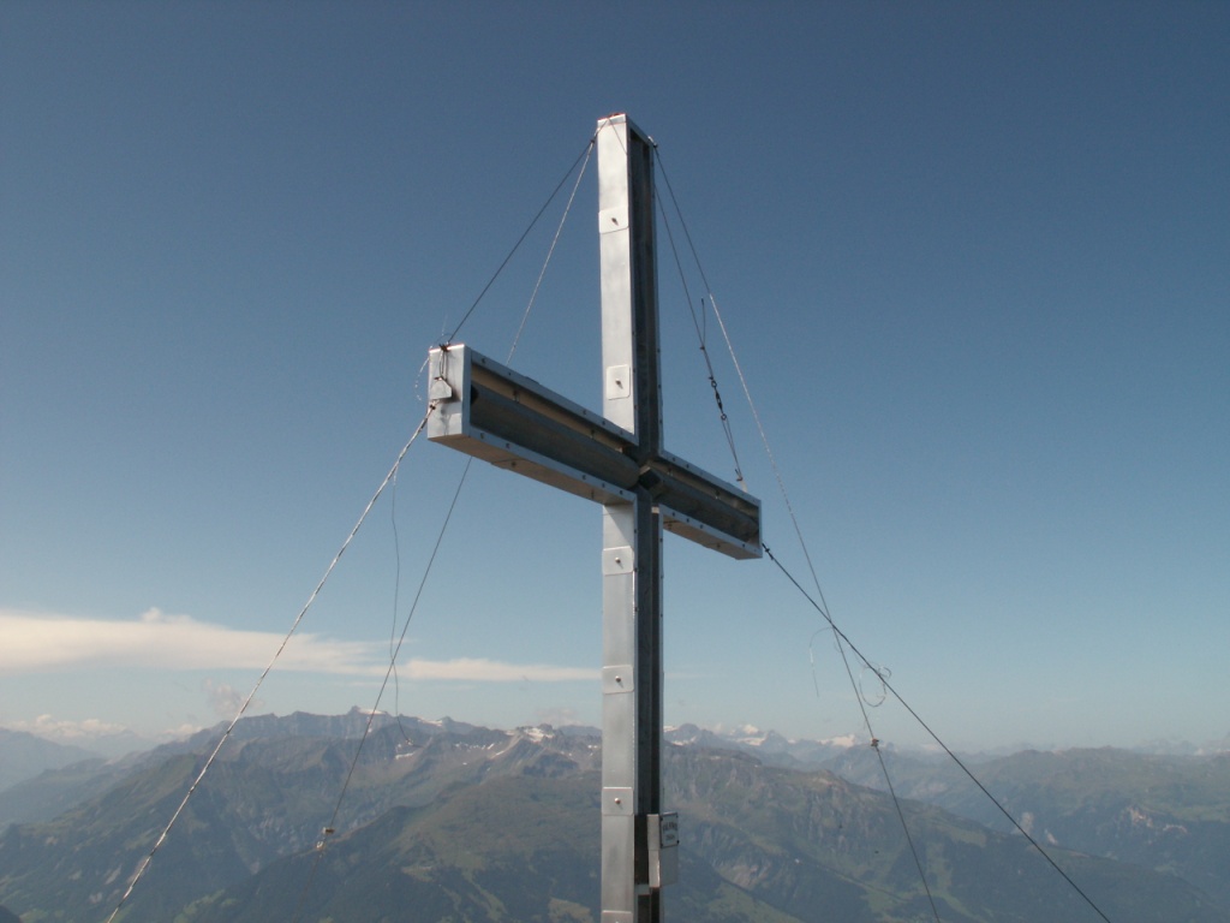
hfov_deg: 52.6
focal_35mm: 35
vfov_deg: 40.7
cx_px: 615
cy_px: 462
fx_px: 1244
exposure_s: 1/250
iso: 50
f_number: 8
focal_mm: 5.86
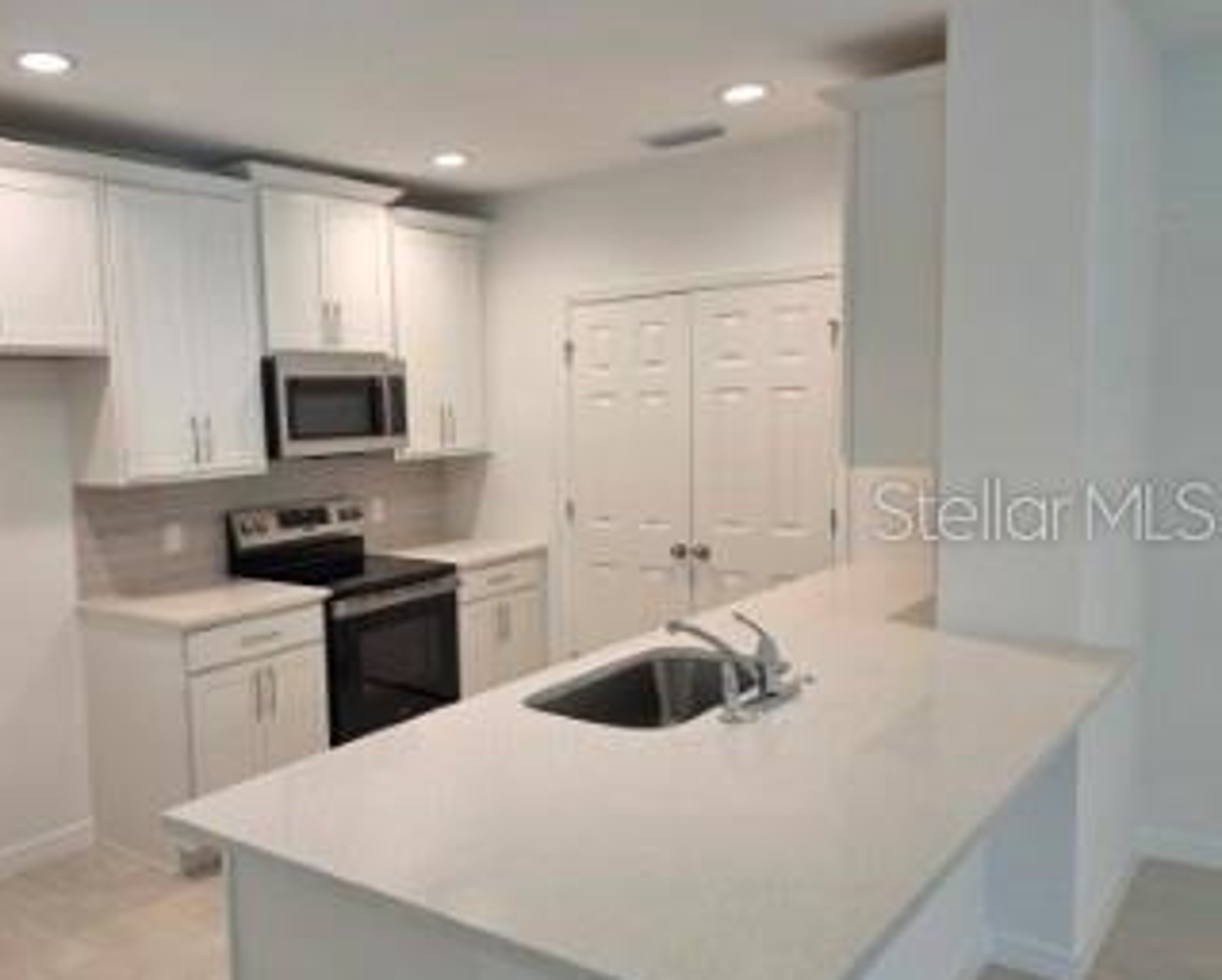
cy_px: 509
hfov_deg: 57.5
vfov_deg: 48.6
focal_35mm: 30
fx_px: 1086
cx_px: 416
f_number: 1.7
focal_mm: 6.3
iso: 80
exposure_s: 1/120
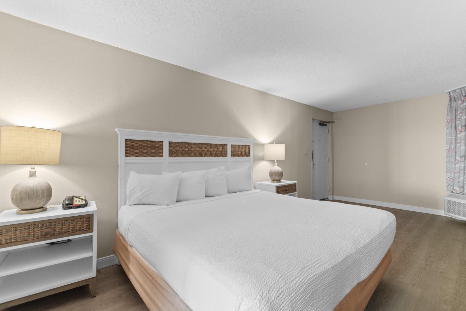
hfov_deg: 100.4
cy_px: 156
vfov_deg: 77.3
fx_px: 194
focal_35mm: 15
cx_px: 233
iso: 100
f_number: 4.5
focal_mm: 10
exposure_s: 5
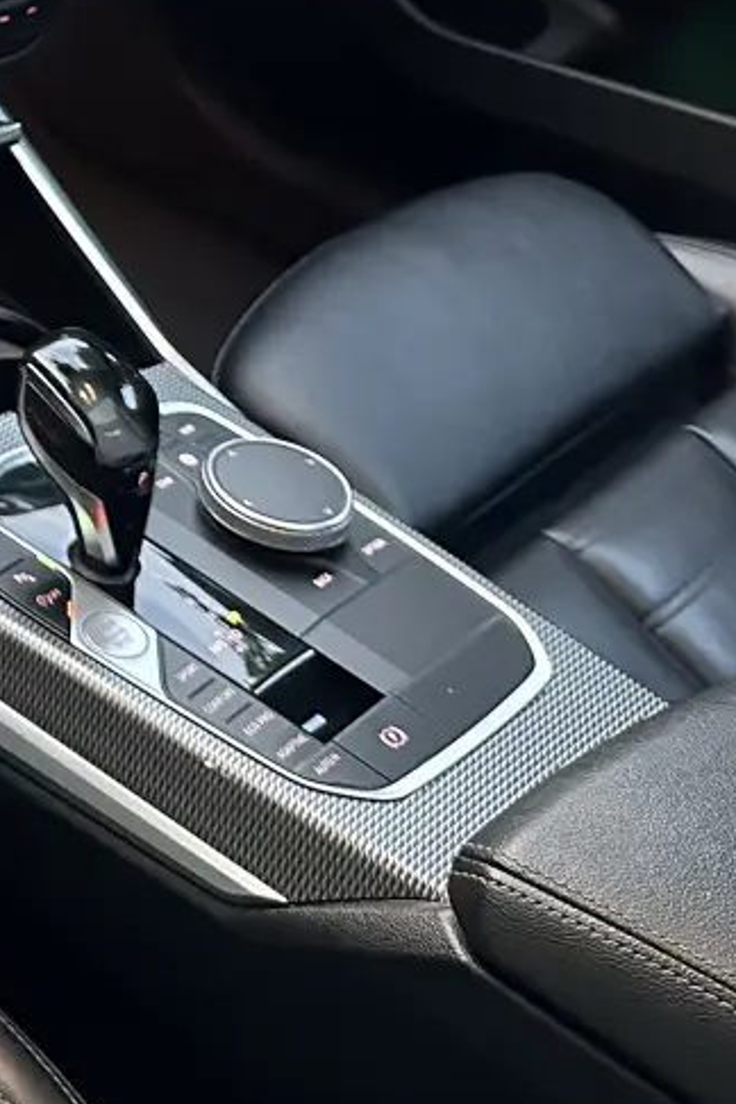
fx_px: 2269
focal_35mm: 74
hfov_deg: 16.0
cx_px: -532
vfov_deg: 25.4
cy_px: -111
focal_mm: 6.86
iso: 1000
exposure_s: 1/55
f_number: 1.78
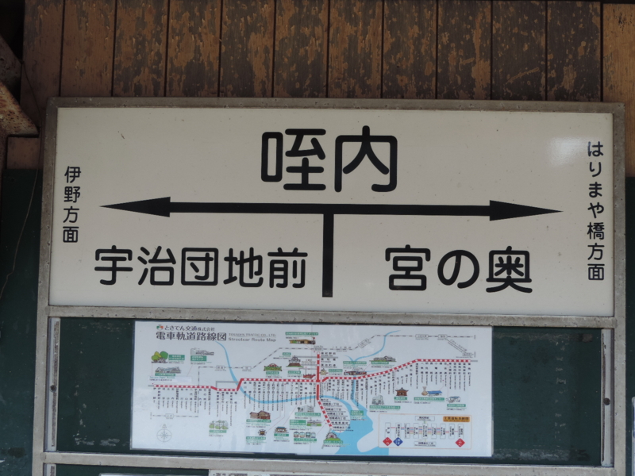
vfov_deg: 29.1
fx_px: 917
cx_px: 318
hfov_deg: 38.2
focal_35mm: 50
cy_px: 238
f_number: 3.6
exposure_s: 1/160
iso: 80
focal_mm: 8.9
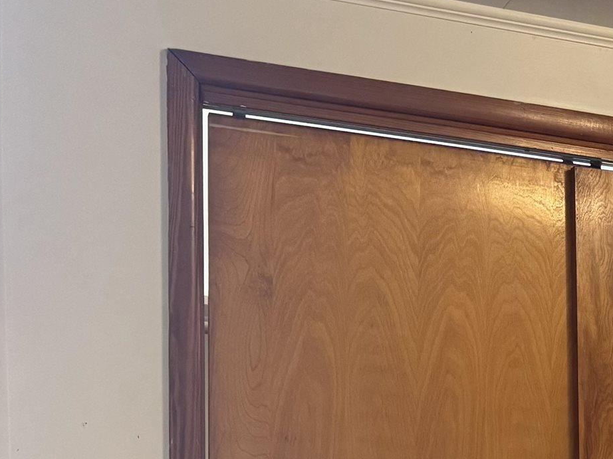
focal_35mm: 80
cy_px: 592
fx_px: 1416
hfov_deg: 21.3
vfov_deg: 17.3
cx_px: 864
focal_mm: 6.76
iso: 400
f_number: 1.78
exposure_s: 1/60
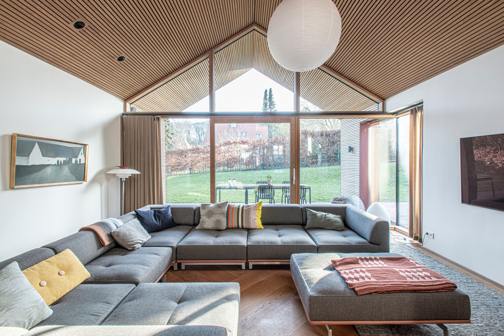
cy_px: 168
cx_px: 252
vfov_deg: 70.5
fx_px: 238
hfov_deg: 93.3
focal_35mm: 17
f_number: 11
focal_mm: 17
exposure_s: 1/13
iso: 250
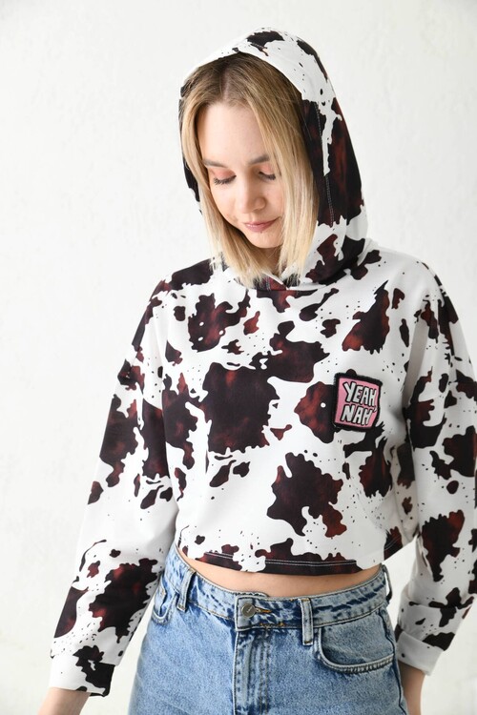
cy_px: 358
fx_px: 1033
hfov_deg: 26.0
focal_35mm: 52
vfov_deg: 38.2
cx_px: 238
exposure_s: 1/160
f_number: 5.6
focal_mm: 52
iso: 100
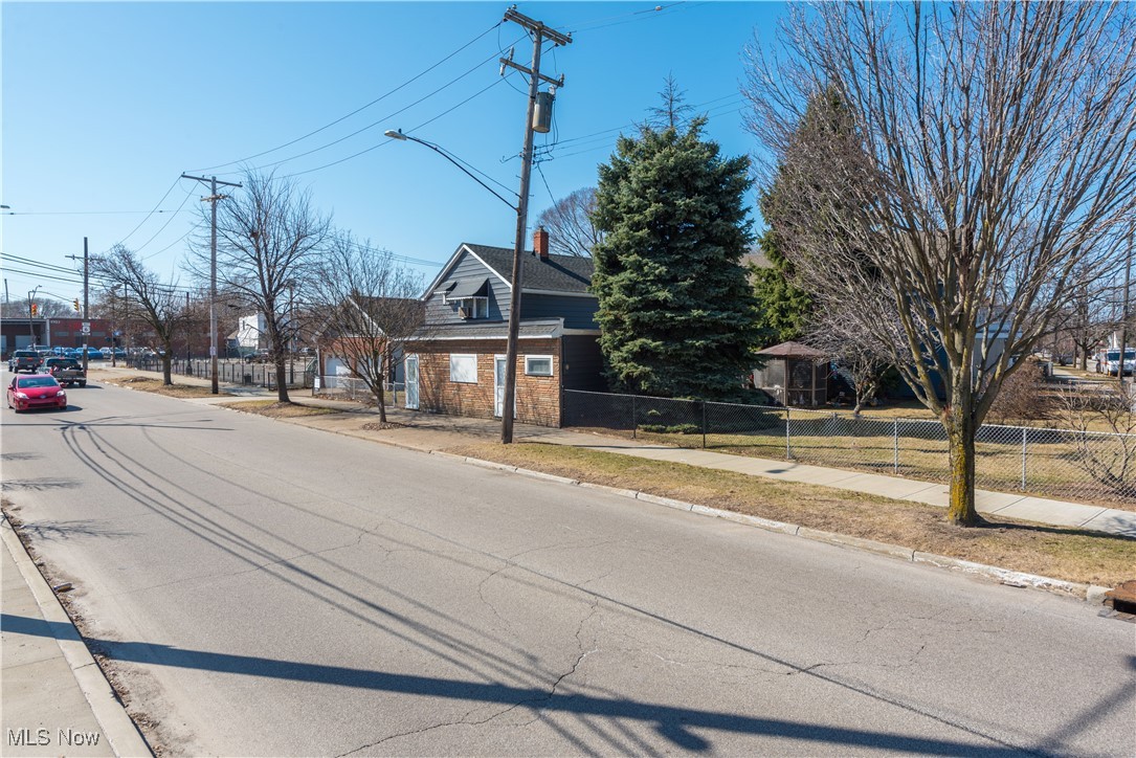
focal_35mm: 24
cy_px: 379
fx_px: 757
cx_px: 568
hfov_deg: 73.7
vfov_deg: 53.2
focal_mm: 24
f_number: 9
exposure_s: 1/250
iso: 200
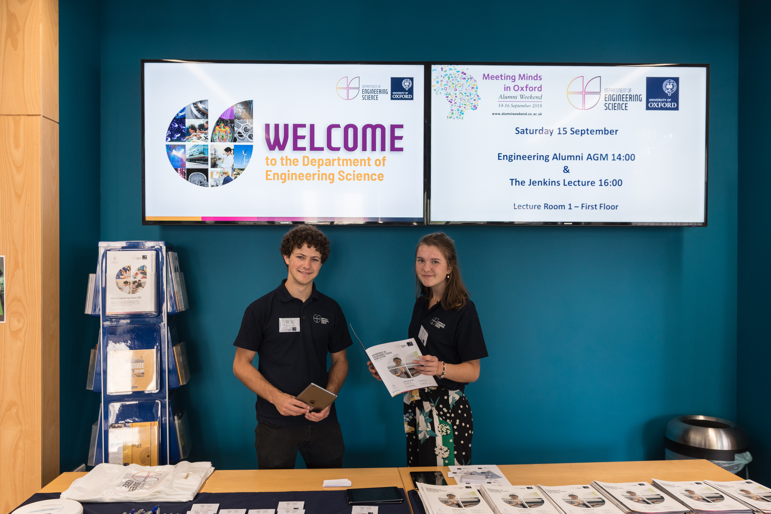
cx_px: 386
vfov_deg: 46.4
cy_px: 257
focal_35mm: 28
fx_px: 600
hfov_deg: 65.5
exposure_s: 1/40
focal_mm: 28
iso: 400
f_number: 6.3
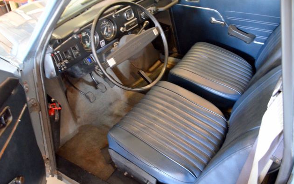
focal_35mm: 28
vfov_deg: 44.5
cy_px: 97
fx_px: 224
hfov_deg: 66.5
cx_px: 149
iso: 3200
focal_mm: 18
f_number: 3.5
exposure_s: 1/6
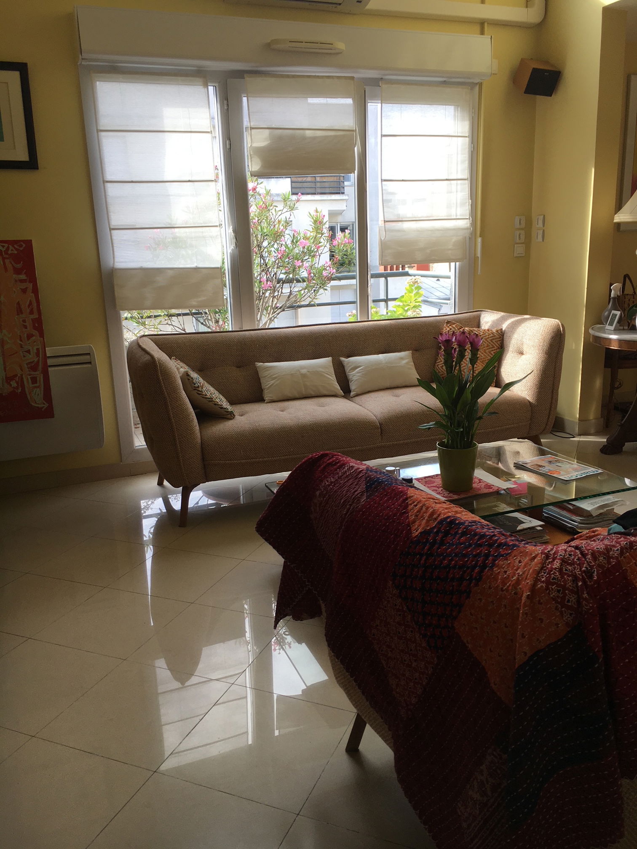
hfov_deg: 48.2
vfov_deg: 61.7
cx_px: 318
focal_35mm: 29
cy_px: 424
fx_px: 712
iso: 25
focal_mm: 4.15
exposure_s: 1/121
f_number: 2.2
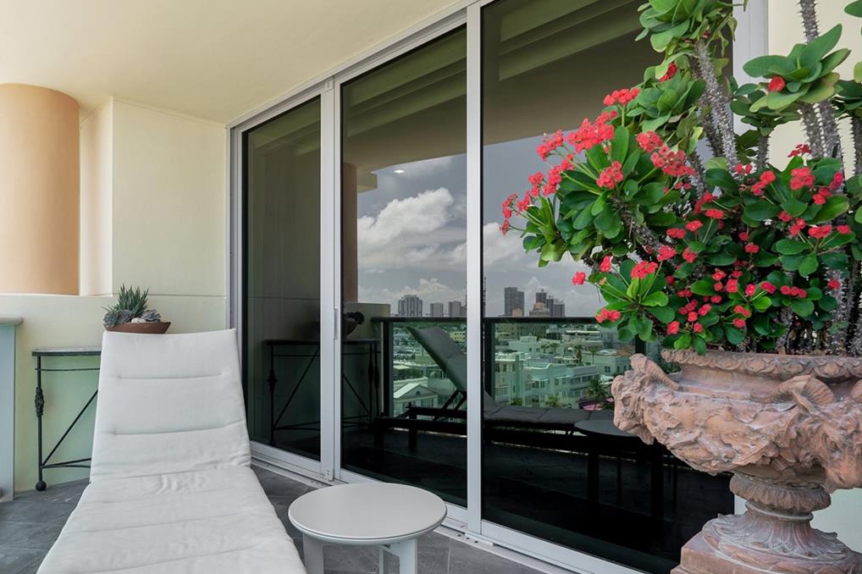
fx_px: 527
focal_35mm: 22
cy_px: 317
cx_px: 373
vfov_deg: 57.1
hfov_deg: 78.2
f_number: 4.5
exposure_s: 1/100
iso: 100
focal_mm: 14
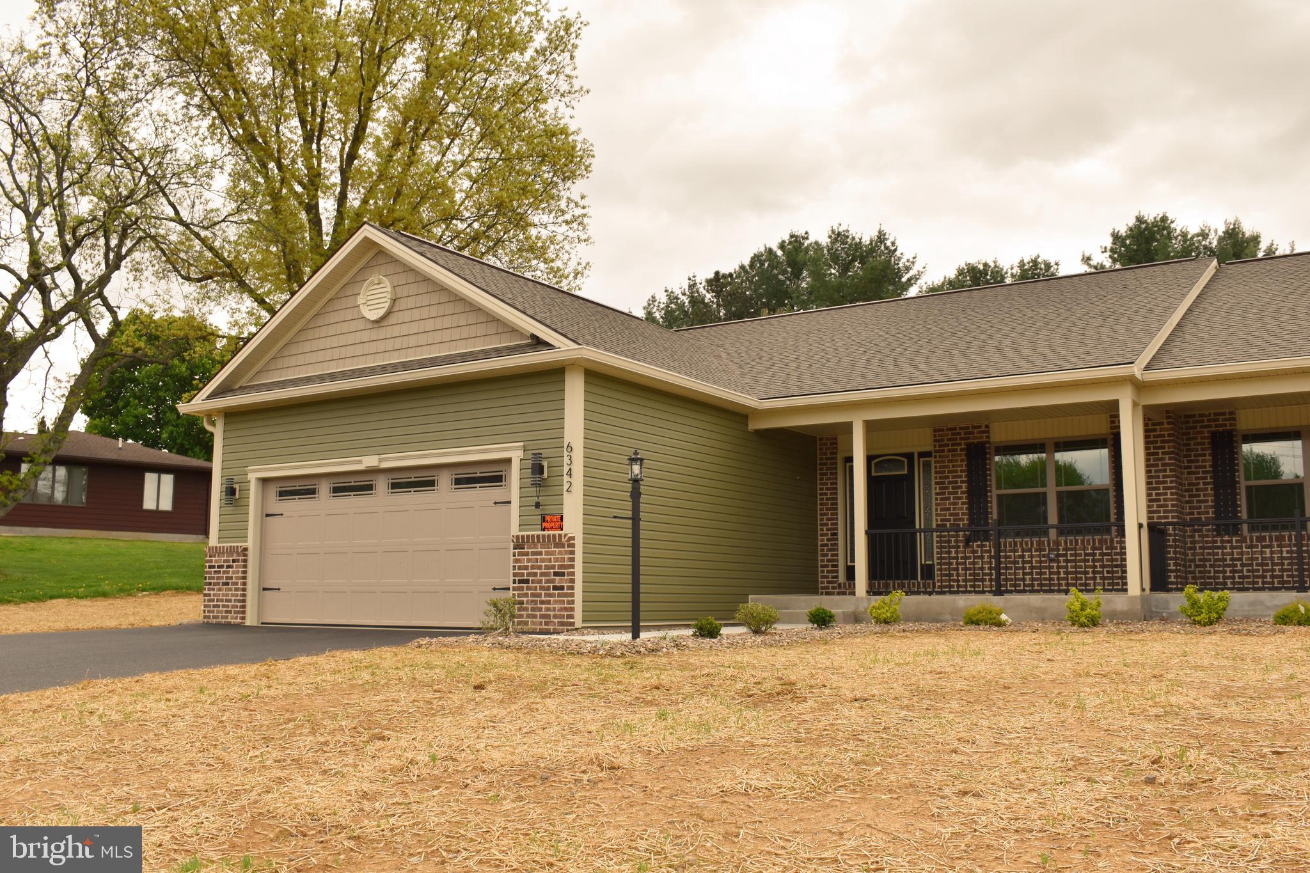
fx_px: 1201
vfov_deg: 40.0
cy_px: 436
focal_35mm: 33
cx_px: 655
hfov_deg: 57.2
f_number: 9
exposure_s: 1/200
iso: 100
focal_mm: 22
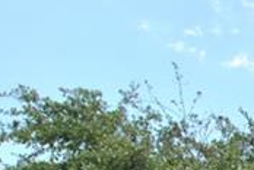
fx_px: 1122
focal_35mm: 159
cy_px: 397
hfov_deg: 10.4
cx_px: 686
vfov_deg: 8.0
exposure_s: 1/160
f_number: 6.3
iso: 100
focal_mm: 18
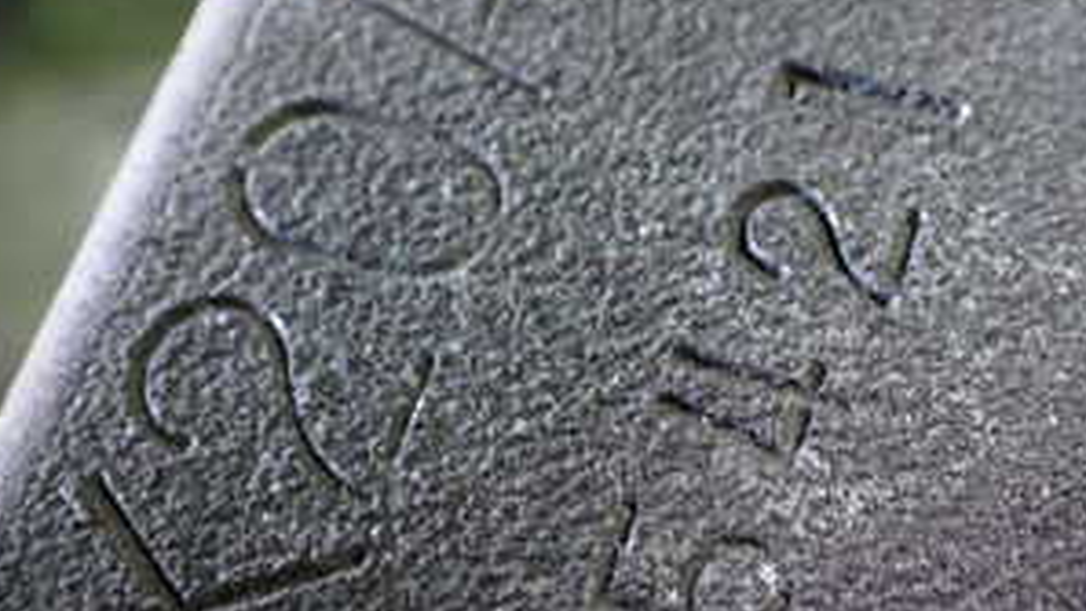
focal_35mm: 66
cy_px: 362
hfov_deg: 31.4
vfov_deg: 18.2
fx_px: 1900
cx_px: 804
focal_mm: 5.4
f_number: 2.3
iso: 1000
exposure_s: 1/30
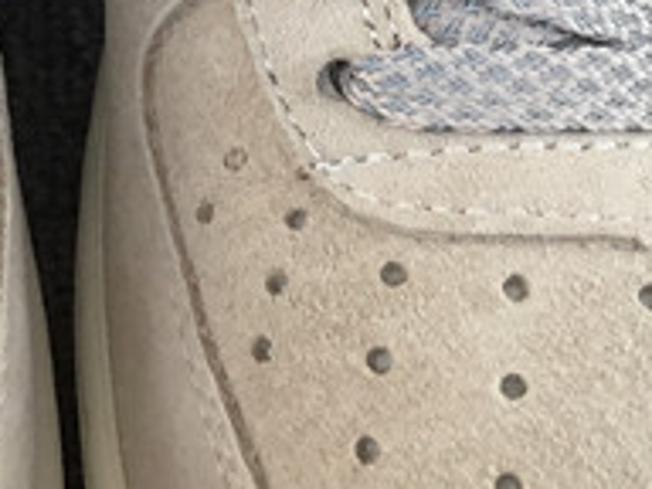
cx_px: 7
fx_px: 2430
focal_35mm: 129
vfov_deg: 10.6
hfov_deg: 15.0
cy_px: -469
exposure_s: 1/127
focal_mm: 3.3
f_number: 2.4
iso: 25
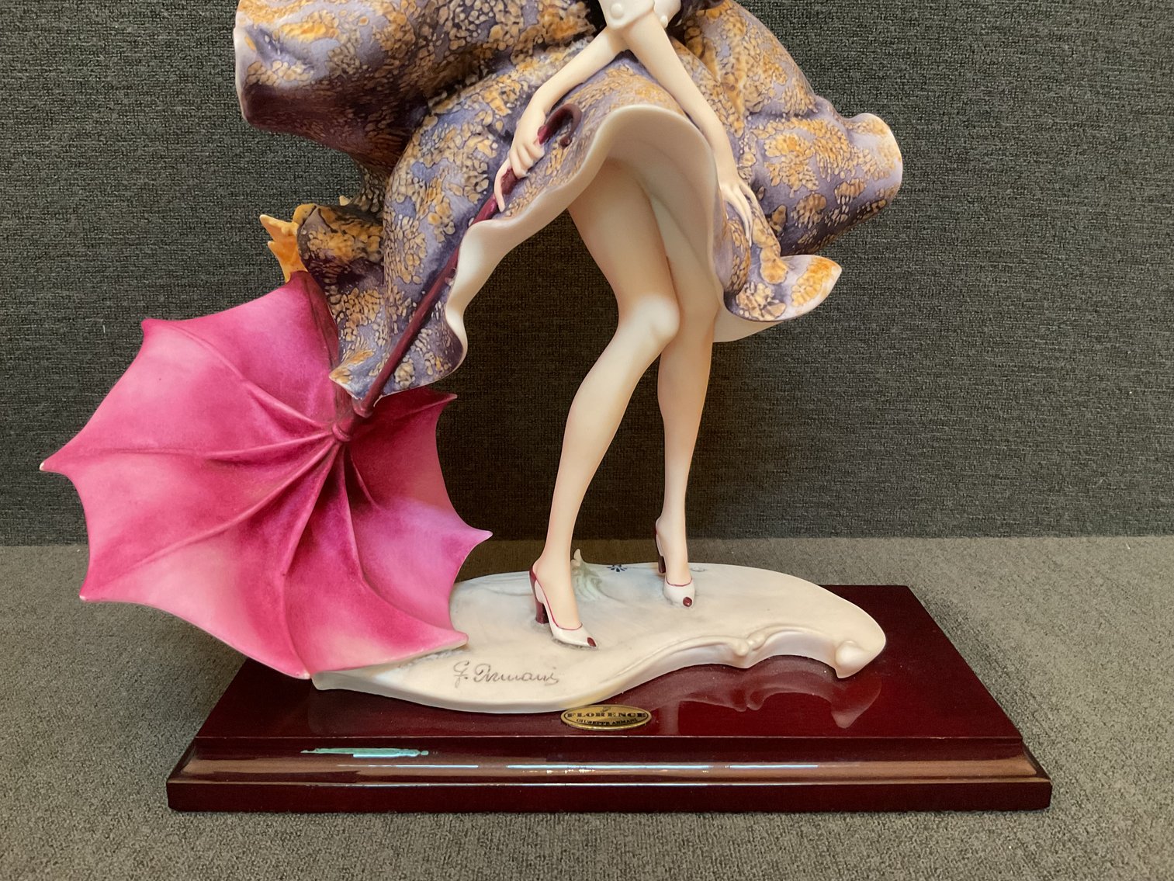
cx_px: 587
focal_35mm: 29
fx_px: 984
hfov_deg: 61.7
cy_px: 440
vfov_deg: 48.2
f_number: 1.8
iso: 320
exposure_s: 1/40
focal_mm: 3
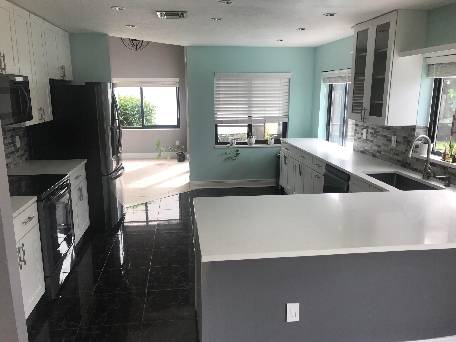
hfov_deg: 63.4
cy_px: 171
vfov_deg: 49.7
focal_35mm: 28
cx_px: 228
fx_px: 369
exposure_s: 1/120
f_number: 1.8
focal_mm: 3.99
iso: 32
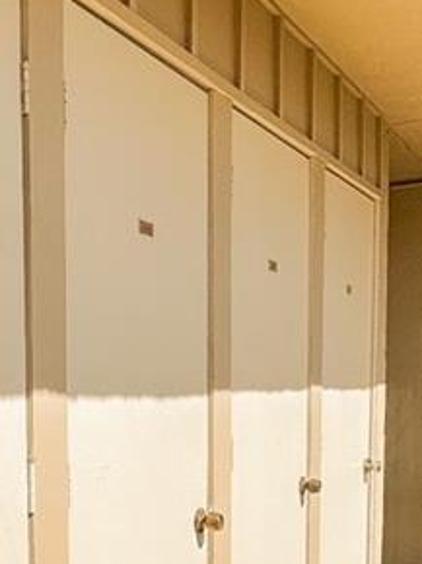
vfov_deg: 32.1
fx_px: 944
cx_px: 35
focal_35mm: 58
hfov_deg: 24.4
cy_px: 476
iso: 50
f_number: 2.2
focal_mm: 2.22
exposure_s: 1/3900
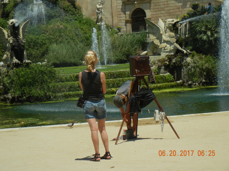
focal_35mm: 116
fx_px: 767
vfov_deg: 12.8
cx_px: 114
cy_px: 86
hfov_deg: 17.0
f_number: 9.2
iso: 160
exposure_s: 1/392
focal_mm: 20.9
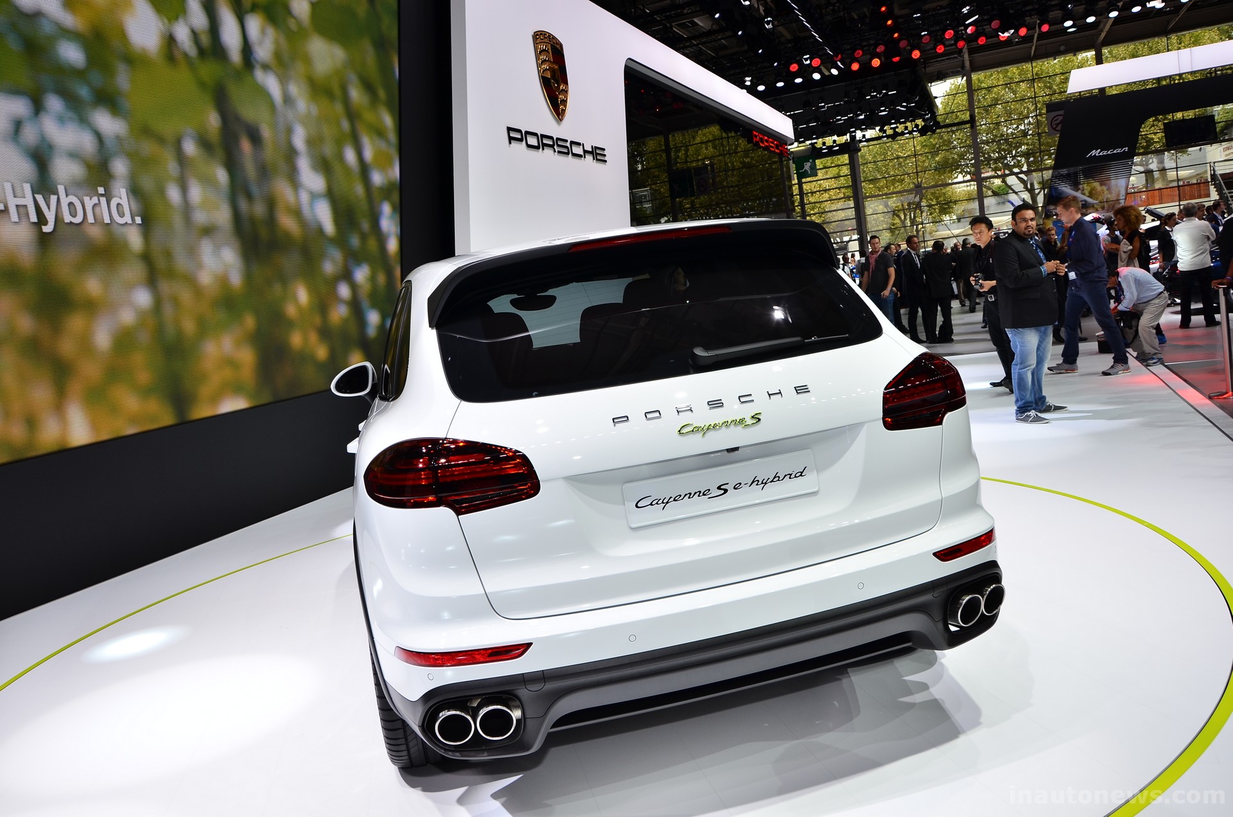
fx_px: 923
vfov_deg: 47.7
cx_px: 616
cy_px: 408
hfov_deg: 67.5
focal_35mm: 27
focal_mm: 18
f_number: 6.3
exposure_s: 1/200
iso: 160
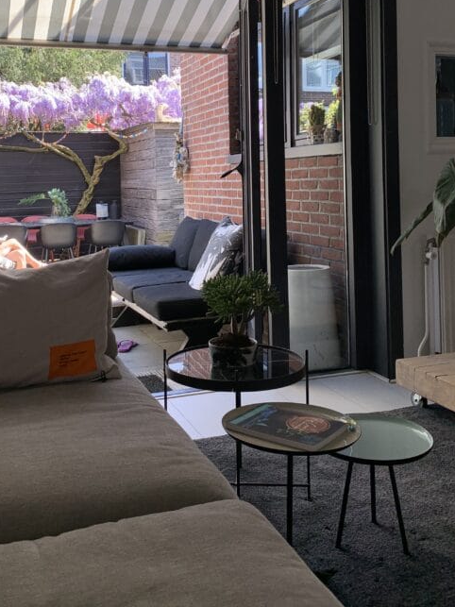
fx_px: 666
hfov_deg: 37.6
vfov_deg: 48.0
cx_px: 193
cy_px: 190
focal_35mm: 38
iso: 25
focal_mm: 4.25
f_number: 1.8
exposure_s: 1/190
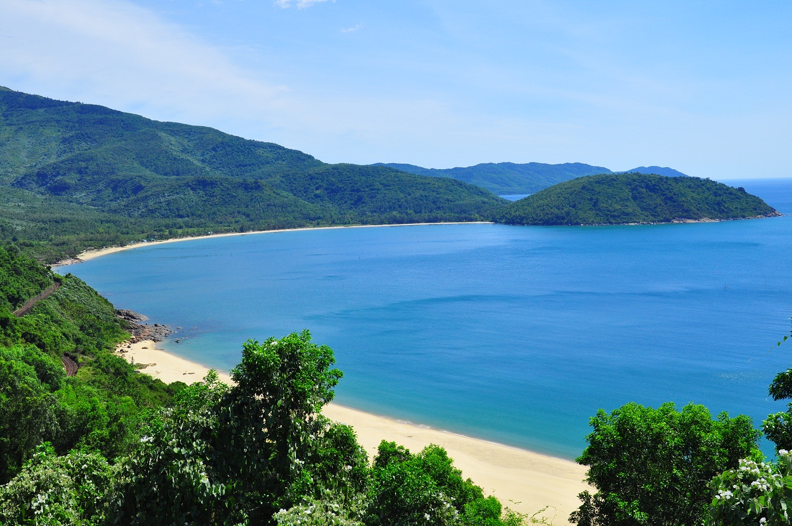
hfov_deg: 49.6
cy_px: 263
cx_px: 396
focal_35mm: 39
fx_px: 857
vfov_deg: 34.1
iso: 250
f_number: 10
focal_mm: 26
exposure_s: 1/400
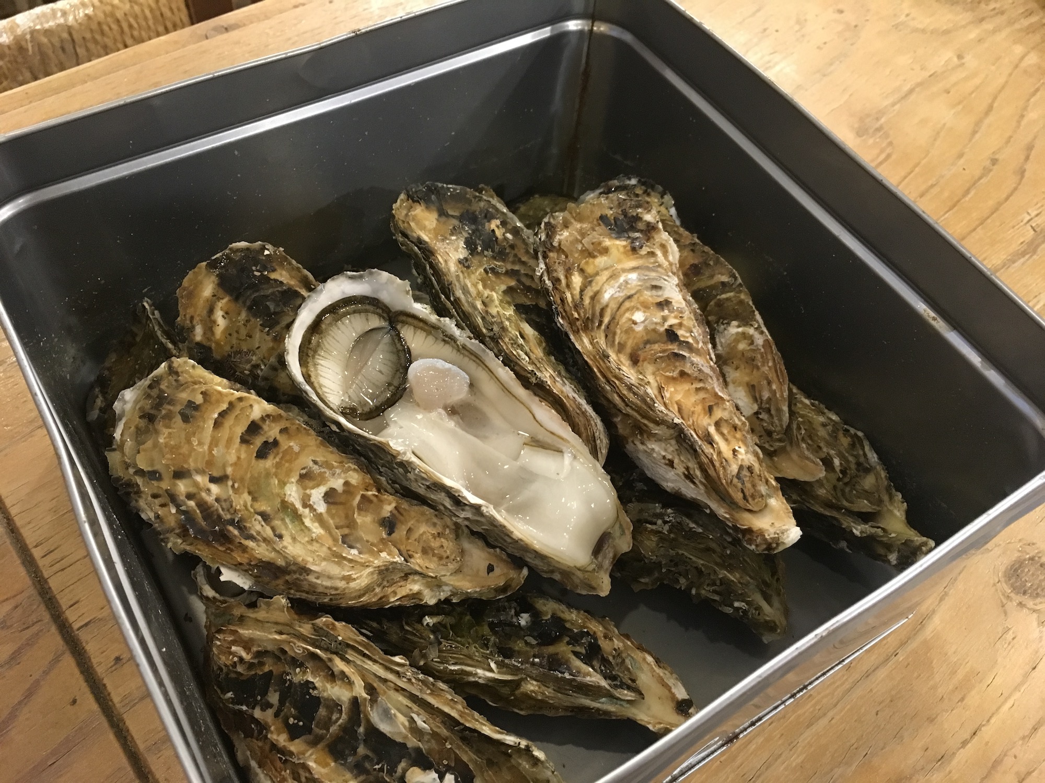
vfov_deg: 48.2
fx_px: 875
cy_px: 392
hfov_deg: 61.7
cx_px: 522
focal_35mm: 29
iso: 200
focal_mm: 4.15
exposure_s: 1/15
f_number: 2.2
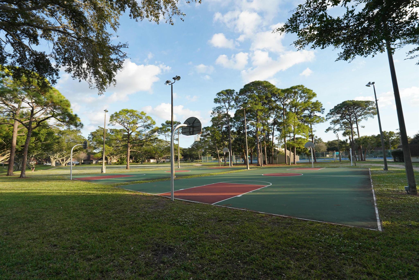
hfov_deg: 96.7
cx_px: 210
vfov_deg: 73.7
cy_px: 140
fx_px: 186
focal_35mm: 16
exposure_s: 1/60
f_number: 9
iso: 100
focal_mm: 16
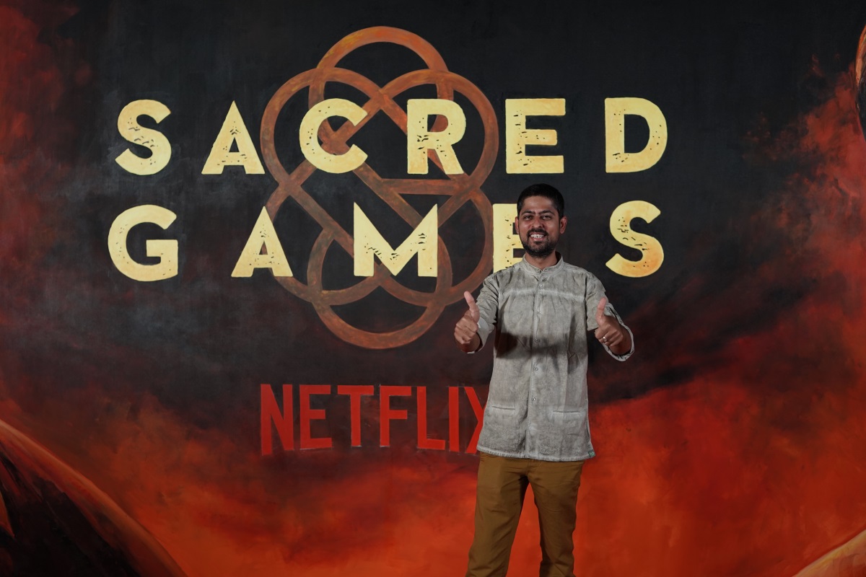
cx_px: 433
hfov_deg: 54.4
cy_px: 288
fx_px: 842
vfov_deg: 37.9
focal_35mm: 35
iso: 1000
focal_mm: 35
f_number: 2
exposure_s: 1/640
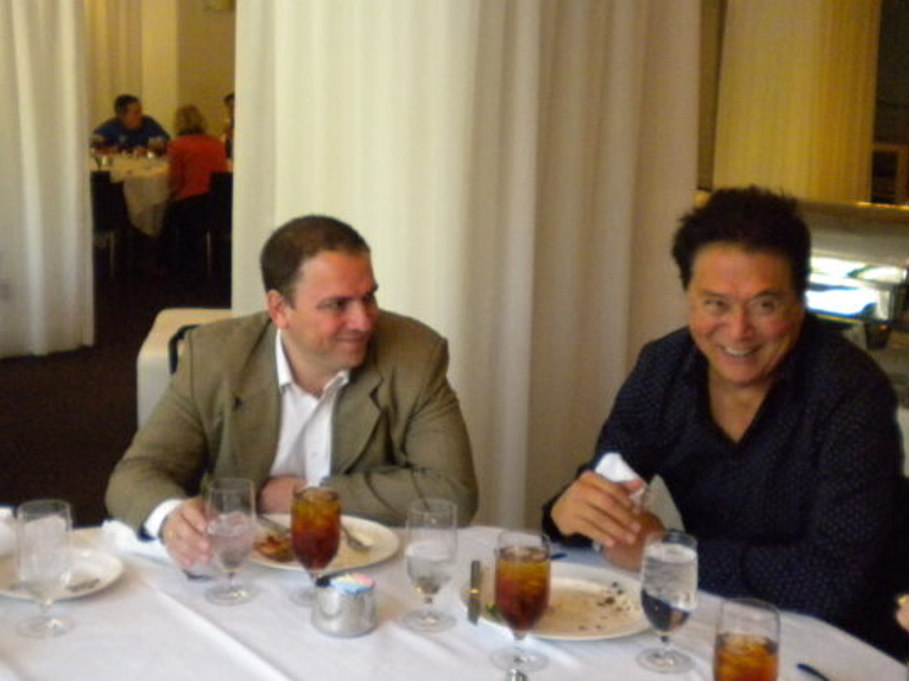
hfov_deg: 38.2
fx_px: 1312
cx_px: 433
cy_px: 318
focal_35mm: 50
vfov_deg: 29.1
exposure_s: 1/66.8
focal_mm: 6.3
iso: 745
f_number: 3.1
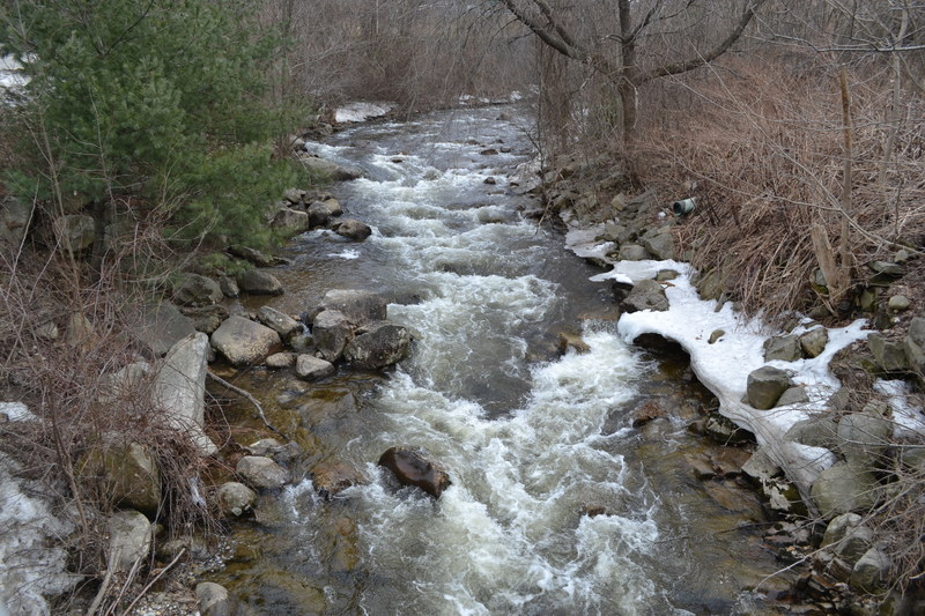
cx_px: 462
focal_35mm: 27
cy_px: 308
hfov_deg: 67.4
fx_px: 694
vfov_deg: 47.9
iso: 100
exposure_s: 1/160
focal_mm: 18
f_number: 6.3
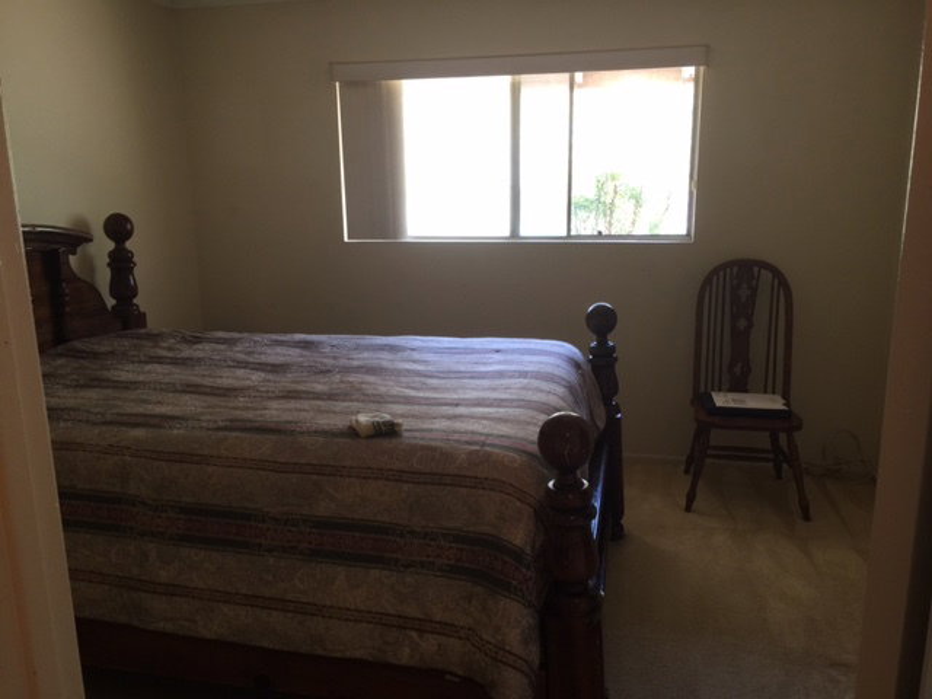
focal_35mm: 29
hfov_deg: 61.7
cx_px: 466
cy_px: 350
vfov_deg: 48.2
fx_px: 781
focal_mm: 4.15
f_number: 2.2
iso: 32
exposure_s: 1/15
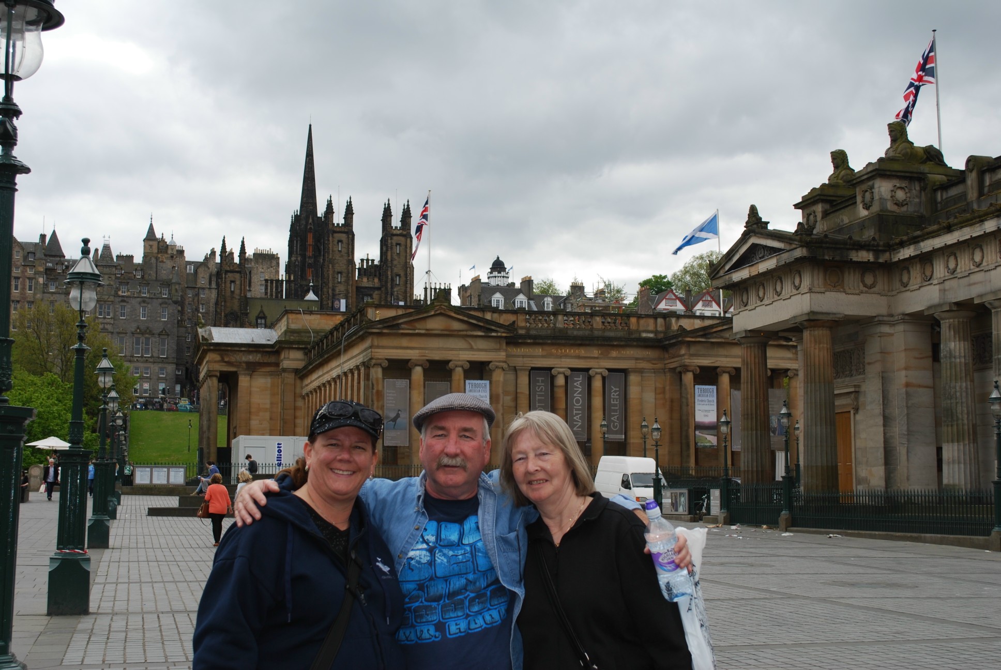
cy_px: 335
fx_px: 1336
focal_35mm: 48
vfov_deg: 28.2
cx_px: 500
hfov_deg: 41.1
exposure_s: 1/200
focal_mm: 32
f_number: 7.1
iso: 100
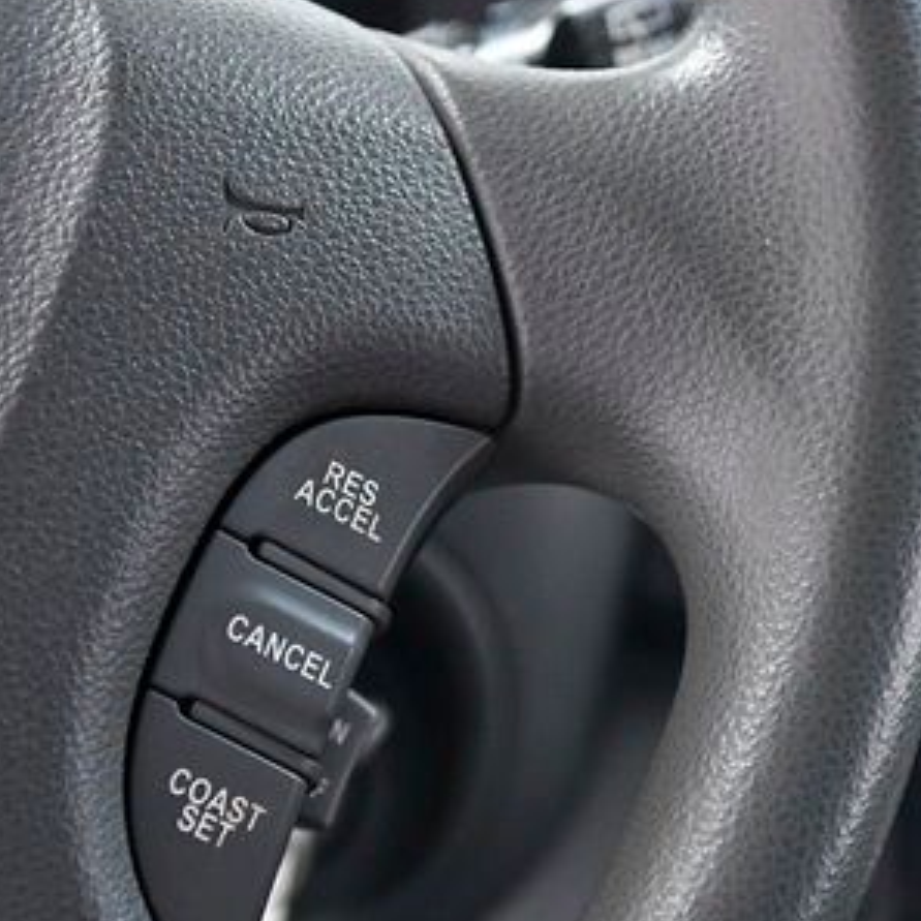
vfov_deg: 12.2
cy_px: 467
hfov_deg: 12.2
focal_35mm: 143
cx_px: 474
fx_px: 4305
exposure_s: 1/125
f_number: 5
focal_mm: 52
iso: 2500
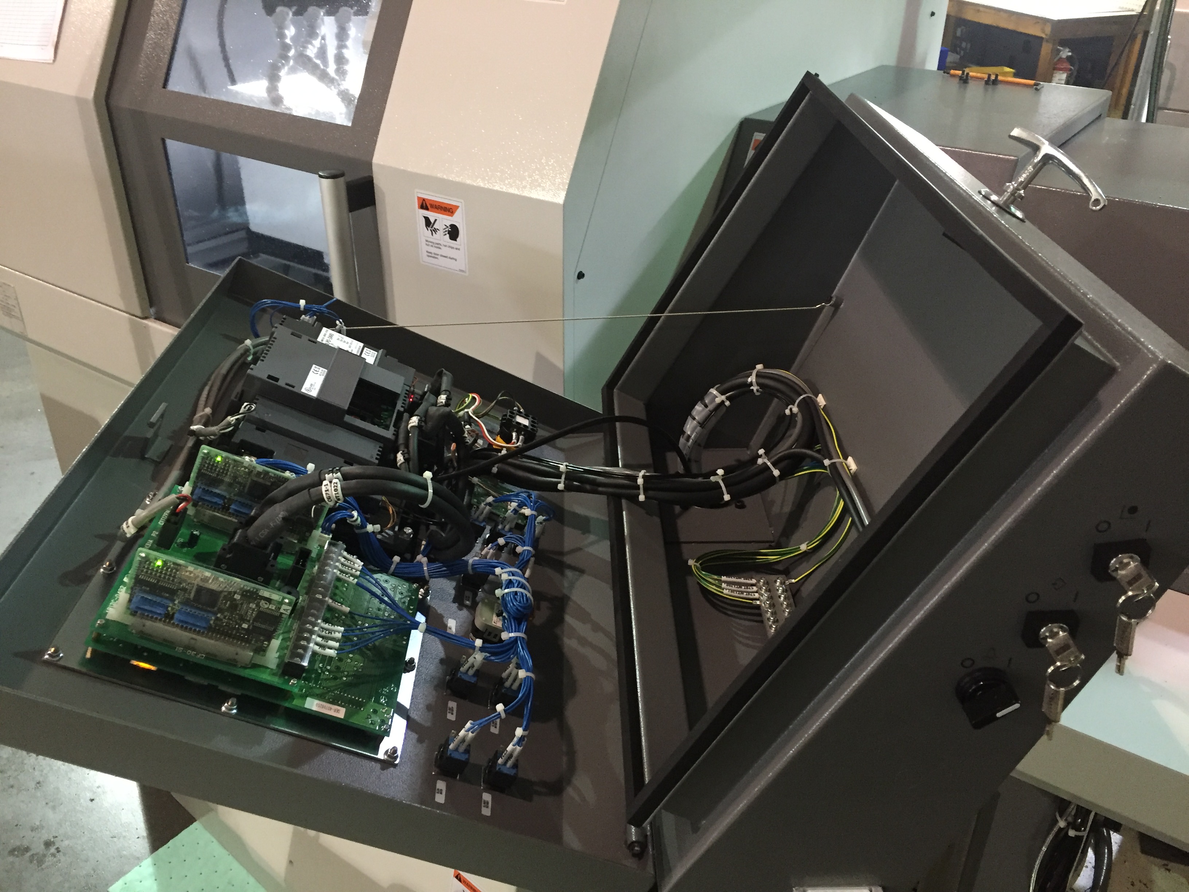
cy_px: 446
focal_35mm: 29
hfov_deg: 61.7
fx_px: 996
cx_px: 594
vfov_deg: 48.2
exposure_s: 1/24
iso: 250
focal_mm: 4.15
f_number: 2.2
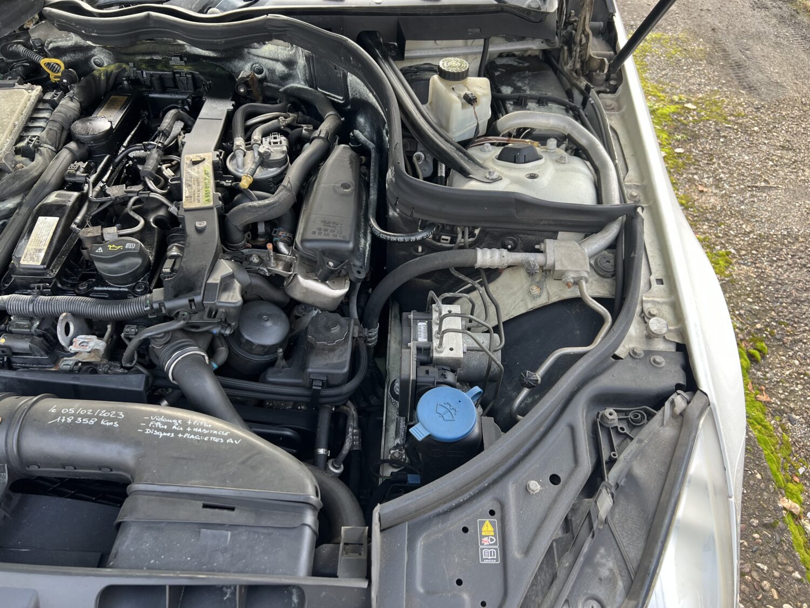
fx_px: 608
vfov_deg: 53.1
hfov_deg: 67.3
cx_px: 405
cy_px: 304
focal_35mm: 26
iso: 40
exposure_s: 1/121
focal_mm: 5.7
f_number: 1.5
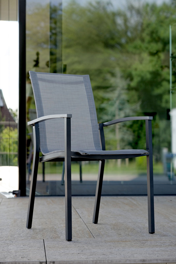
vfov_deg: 23.6
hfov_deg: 15.9
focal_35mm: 86
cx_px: 88
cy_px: 132
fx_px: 630
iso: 100
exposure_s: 1/200
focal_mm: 86
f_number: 5.6
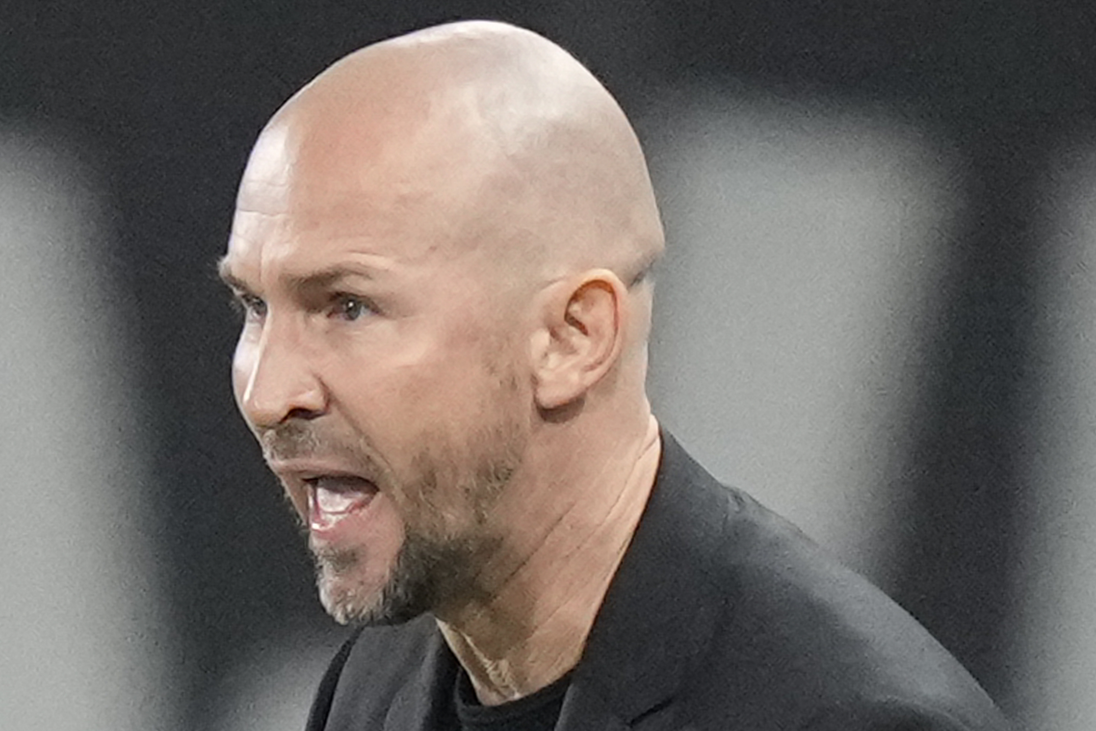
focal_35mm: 1508
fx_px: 45913
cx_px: 519
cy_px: 893
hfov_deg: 1.4
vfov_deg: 0.9
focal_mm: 400
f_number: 2.8
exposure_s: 1/1250
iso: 3200
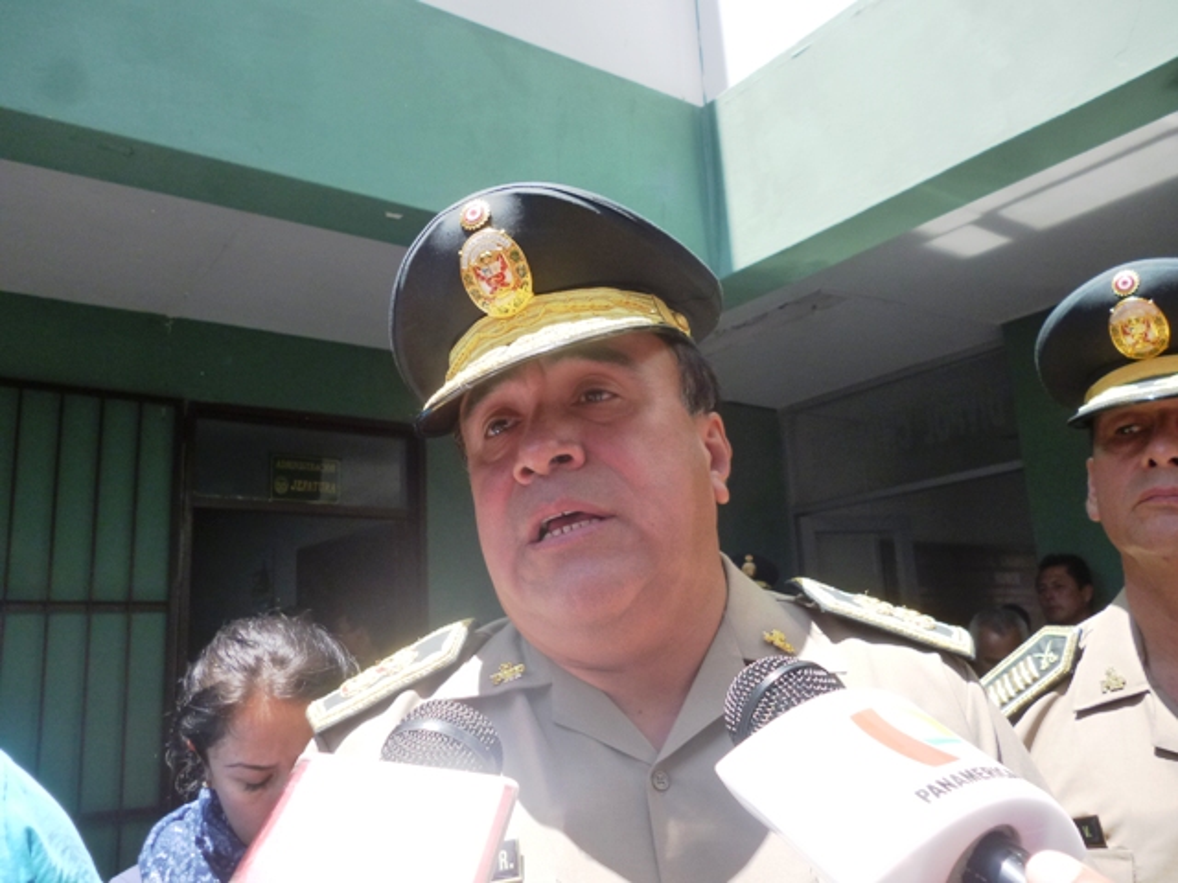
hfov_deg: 63.4
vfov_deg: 49.7
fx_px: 953
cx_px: 589
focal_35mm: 28
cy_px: 442
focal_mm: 5
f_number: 3.1
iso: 160
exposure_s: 1/320
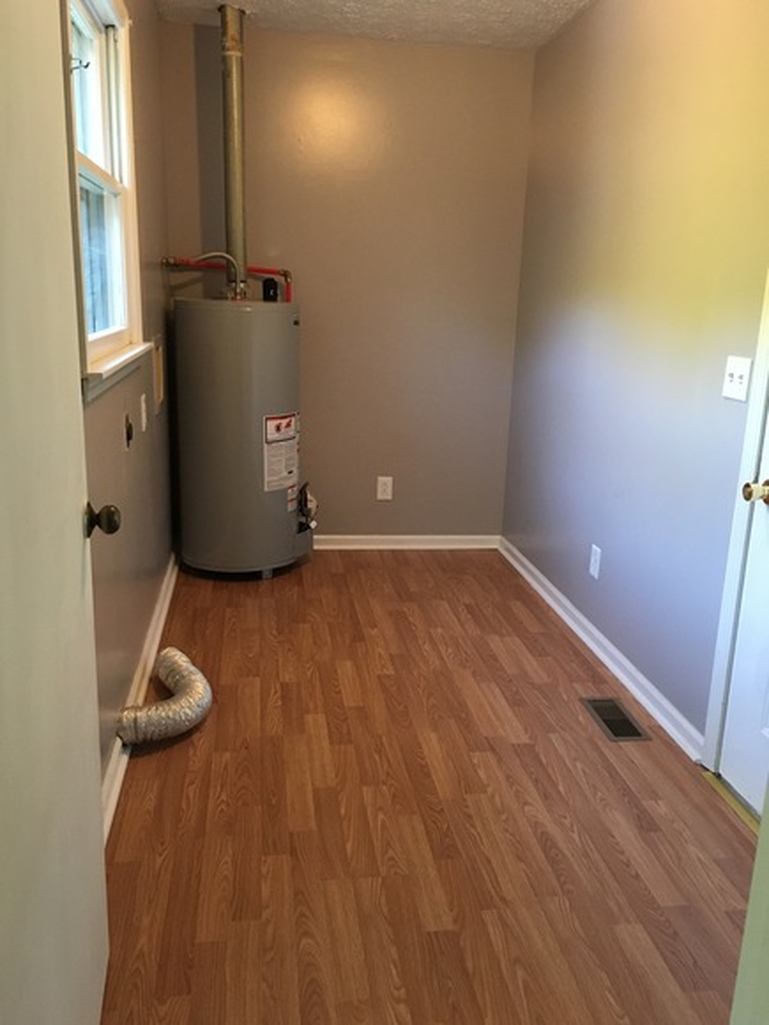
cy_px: 512
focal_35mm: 29
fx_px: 859
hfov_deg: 48.2
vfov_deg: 61.7
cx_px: 384
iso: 200
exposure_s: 1/30
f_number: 2.2
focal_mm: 4.15
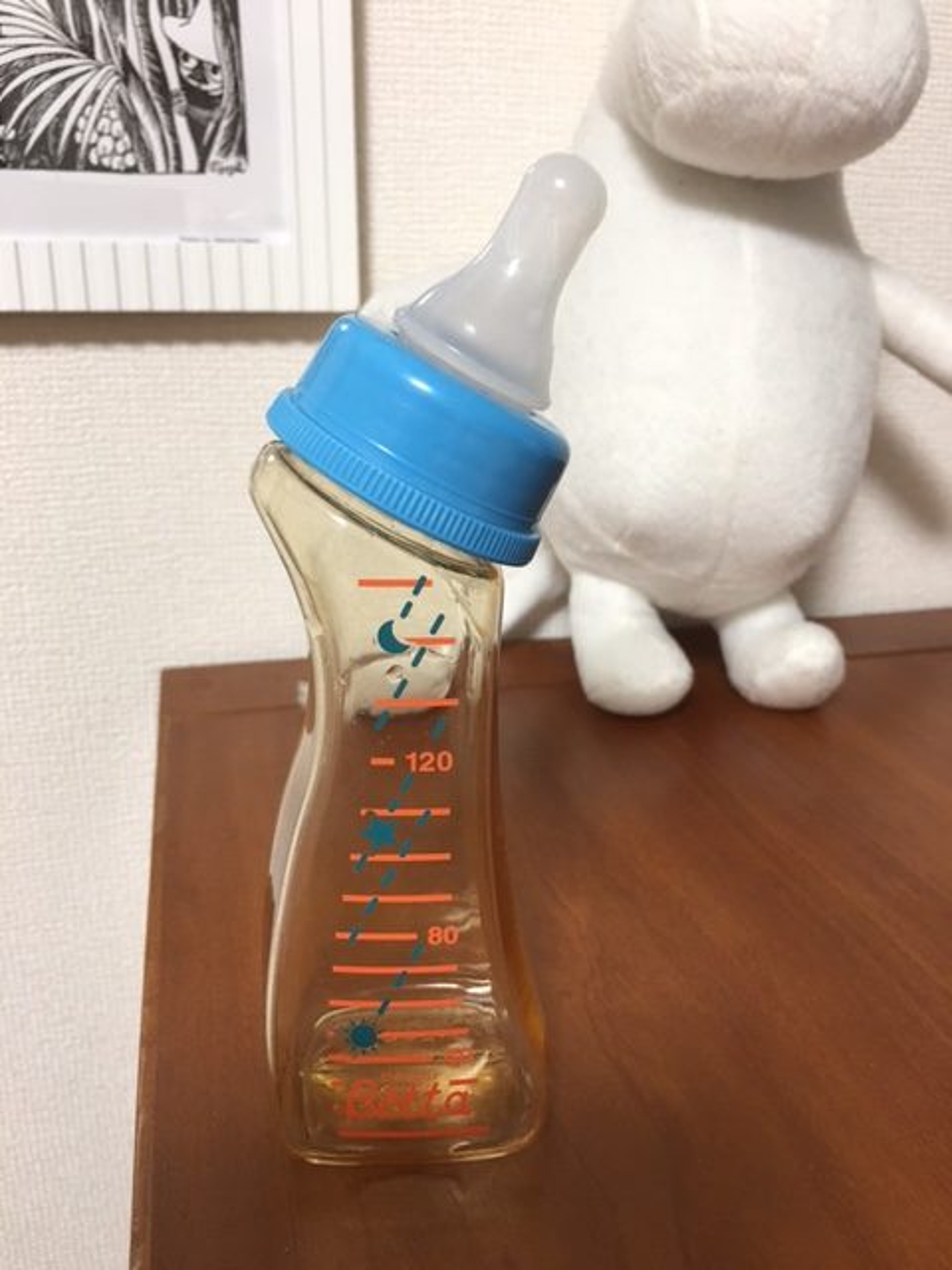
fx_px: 1063
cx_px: 476
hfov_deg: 48.2
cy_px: 635
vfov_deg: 61.7
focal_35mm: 29
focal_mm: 4.15
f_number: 2.2
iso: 50
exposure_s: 1/15
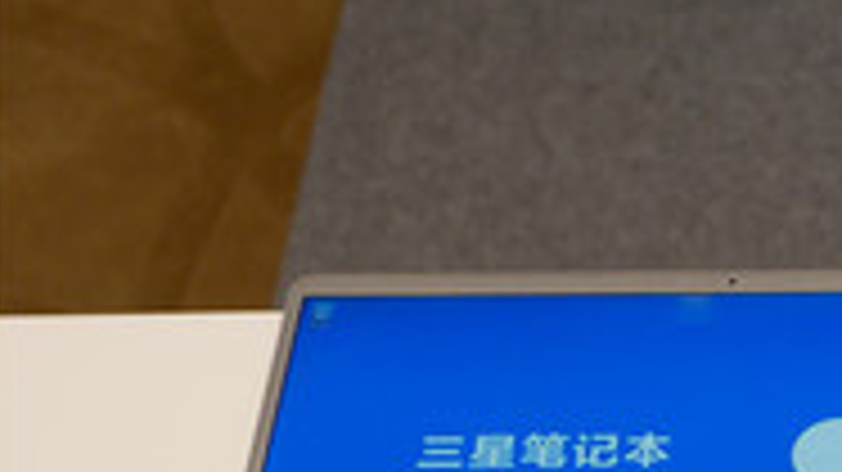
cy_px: 730
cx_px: 1227
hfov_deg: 16.8
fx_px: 2611
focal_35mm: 117
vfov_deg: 10.0
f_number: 2.4
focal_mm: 17.2
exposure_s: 1/80
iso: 200
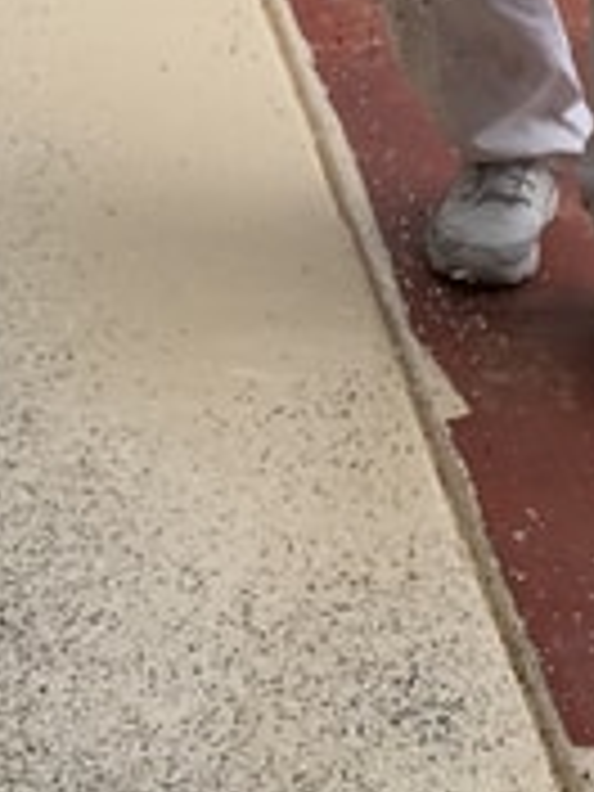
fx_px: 3775
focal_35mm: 165
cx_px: 369
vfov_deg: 11.9
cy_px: 54
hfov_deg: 9.0
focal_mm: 4.15
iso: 32
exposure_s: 1/732
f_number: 2.2
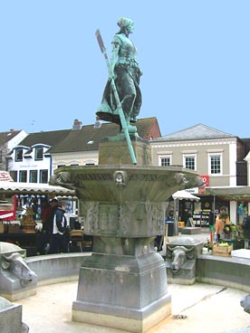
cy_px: 165
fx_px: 376
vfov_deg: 47.9
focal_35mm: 39
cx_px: 127
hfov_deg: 36.8
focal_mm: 6.3
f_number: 4
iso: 64
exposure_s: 1/640
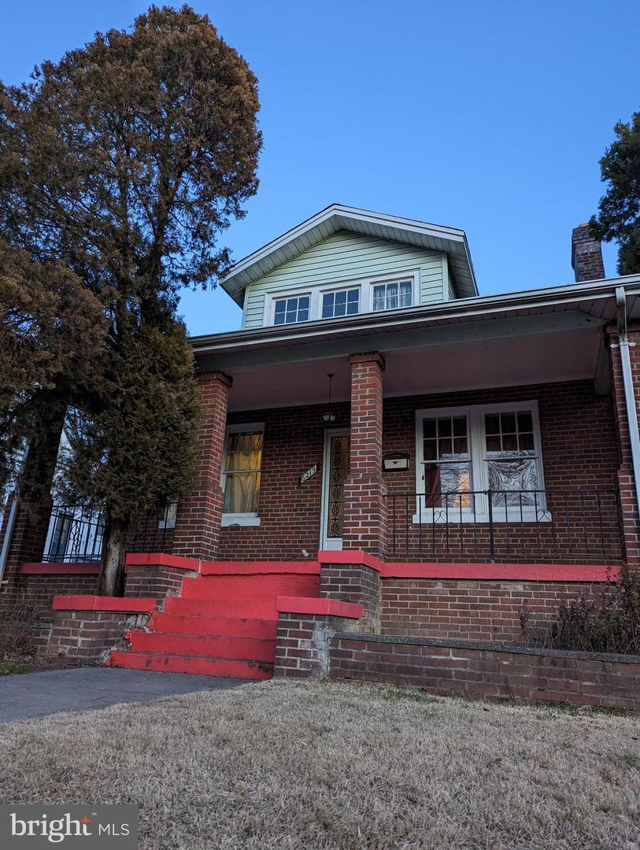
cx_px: 320
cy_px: 425
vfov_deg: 71.5
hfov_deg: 56.9
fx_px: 590
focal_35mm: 24
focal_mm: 6.81
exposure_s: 1/23.8
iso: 123
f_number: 1.85
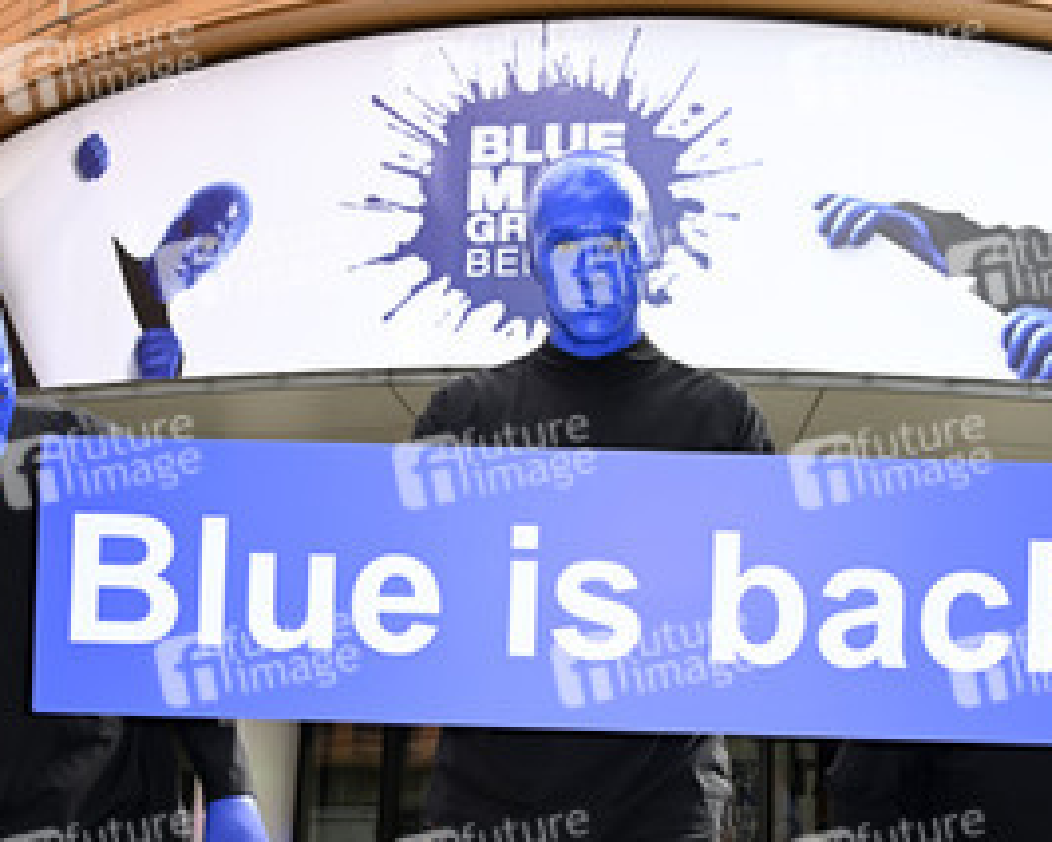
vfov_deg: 27.9
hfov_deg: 34.7
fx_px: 1682
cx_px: 548
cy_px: 561
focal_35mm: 54
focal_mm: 34
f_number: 6.3
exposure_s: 1/200
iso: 320
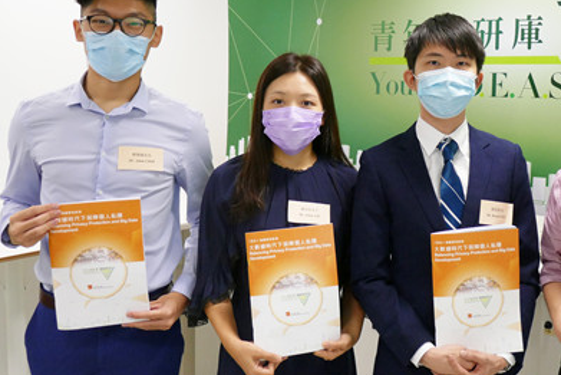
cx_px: 418
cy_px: 142
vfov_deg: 29.2
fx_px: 717
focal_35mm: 46
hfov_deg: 41.5
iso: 500
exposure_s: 1/80
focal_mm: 11
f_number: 3.2
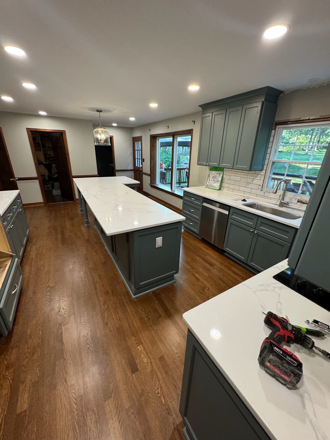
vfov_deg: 102.1
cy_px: 220
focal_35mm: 14
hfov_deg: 85.7
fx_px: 178
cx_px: 165
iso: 250
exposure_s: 1/60
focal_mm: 2.22
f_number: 2.2
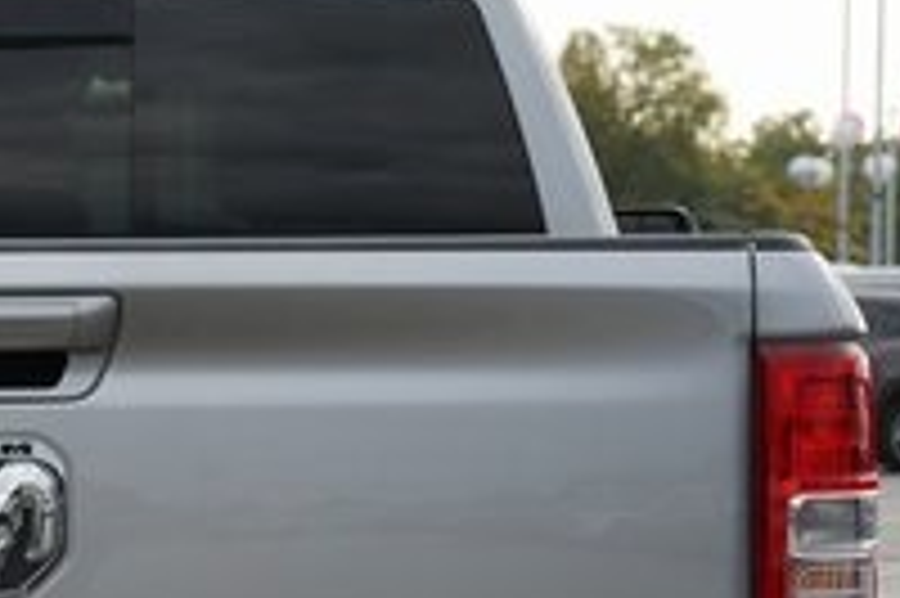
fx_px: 5196
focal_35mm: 208
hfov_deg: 9.8
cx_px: -9
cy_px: 650
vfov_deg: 6.6
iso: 100
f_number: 6.3
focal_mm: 65
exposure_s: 1/100
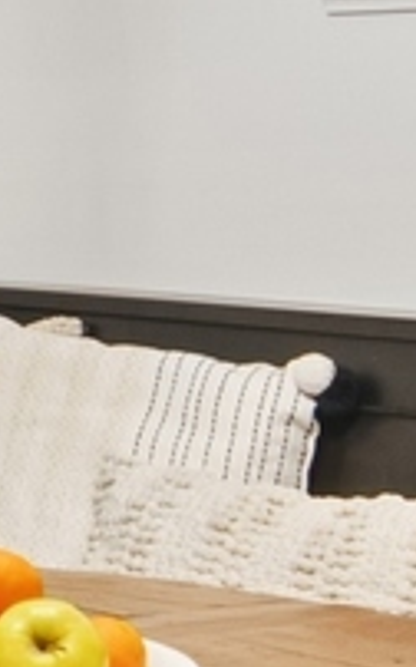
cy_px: 158
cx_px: -439
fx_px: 2670
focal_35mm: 147
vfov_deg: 14.2
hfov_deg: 8.4
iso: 200
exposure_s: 1/2.5
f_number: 8
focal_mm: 12
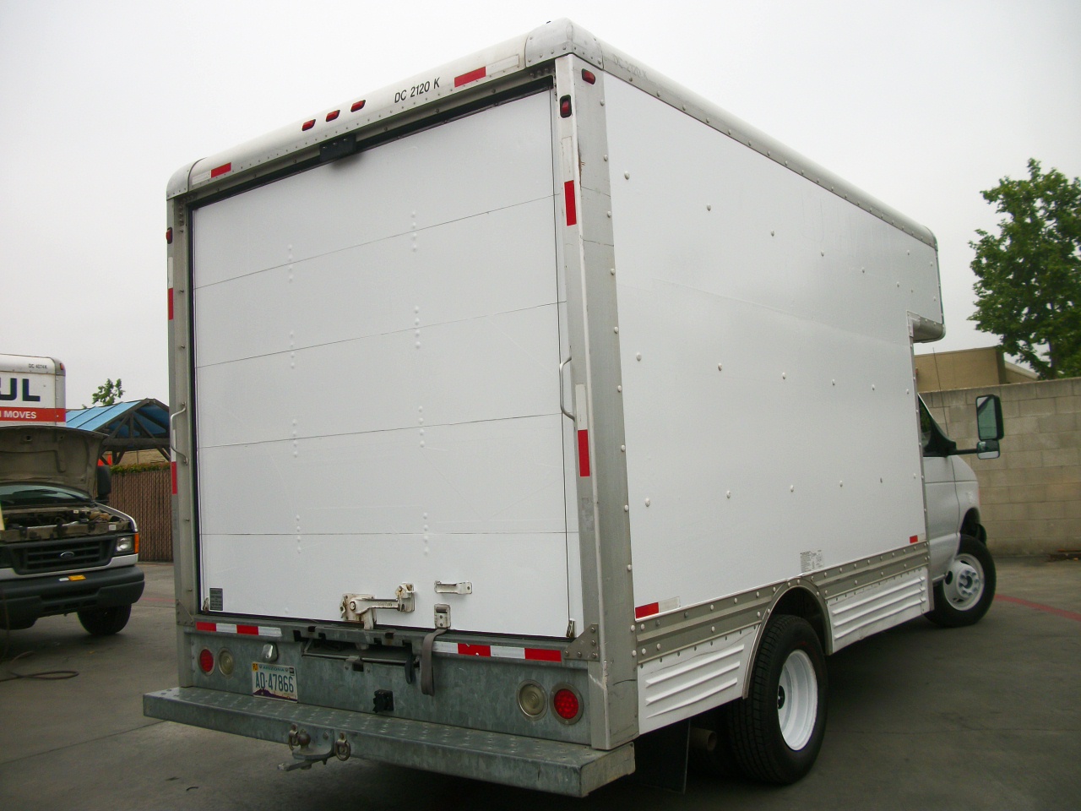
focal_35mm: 32
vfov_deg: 44.2
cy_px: 406
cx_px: 540
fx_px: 999
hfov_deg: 56.8
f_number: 8.8
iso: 80
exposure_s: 1/60
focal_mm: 5.7
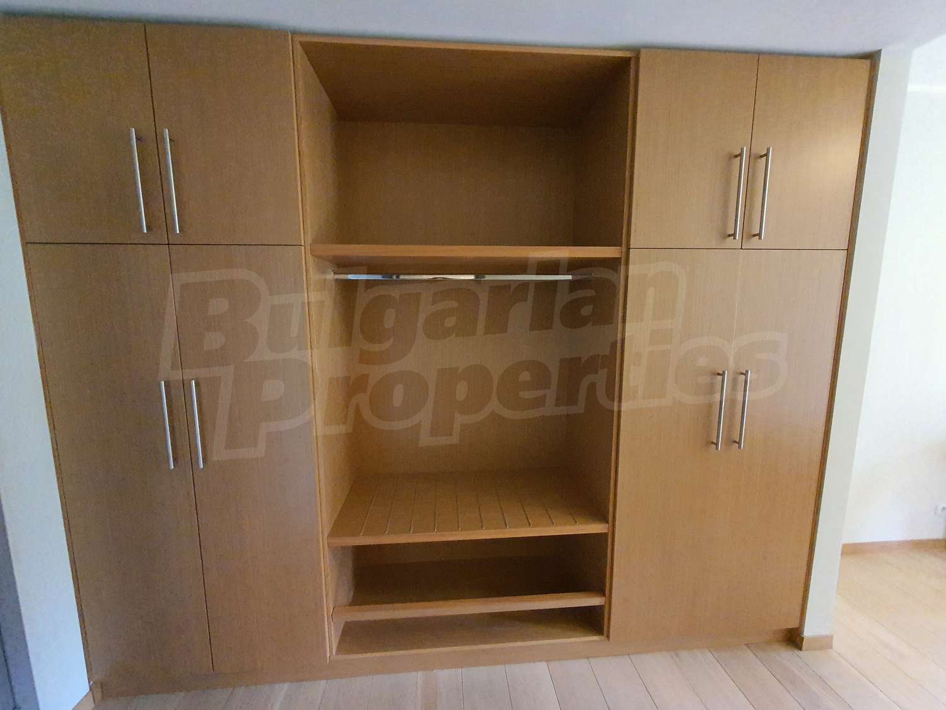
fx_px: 355
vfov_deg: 89.9
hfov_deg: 106.2
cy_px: 355
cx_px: 473
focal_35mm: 13
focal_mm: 1.8
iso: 800
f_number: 2.2
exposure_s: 1/33
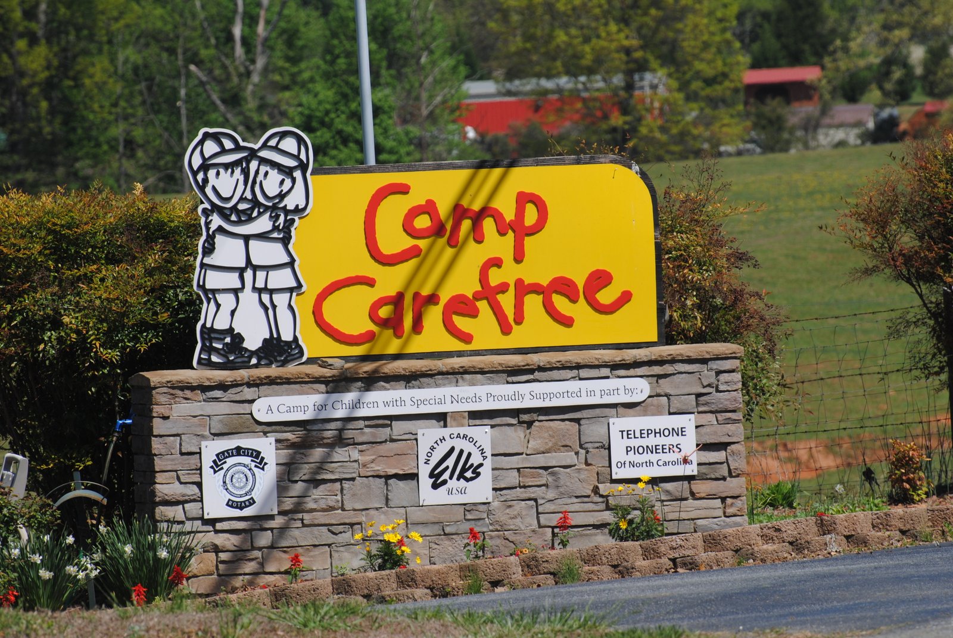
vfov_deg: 3.8
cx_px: 476
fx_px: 9541
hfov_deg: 5.7
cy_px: 319
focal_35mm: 360
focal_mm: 240
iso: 100
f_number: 8
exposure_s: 1/400
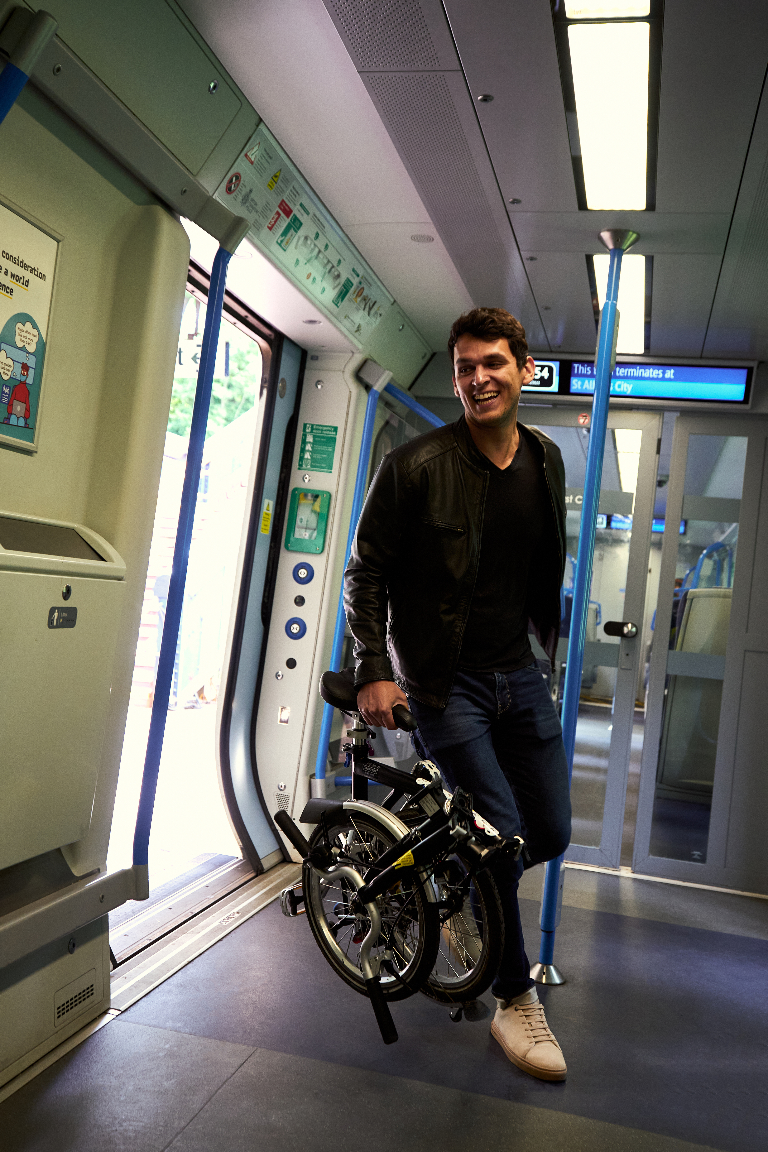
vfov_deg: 54.4
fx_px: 1120
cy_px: 576
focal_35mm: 35
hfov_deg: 37.9
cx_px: 384
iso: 1600
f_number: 4
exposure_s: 1/250
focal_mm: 35
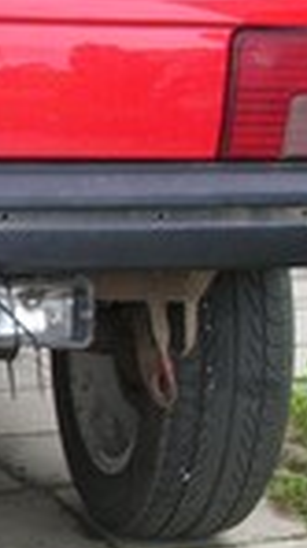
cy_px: 341
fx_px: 1871
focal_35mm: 129
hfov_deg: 8.9
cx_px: -289
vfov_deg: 16.6
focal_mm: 5.8
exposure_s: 1/16
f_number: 2.8
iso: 50
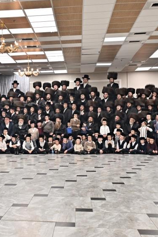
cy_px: 130
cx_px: -13
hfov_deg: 20.1
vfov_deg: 30.9
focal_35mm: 65
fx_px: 428
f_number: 4
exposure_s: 1/400
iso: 640
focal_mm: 24
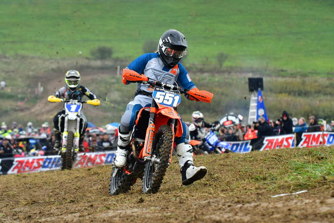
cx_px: 167
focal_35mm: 202
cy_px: 112
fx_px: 1879
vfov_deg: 6.8
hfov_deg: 10.2
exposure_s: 1/1000
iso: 1000
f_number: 5
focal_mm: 135
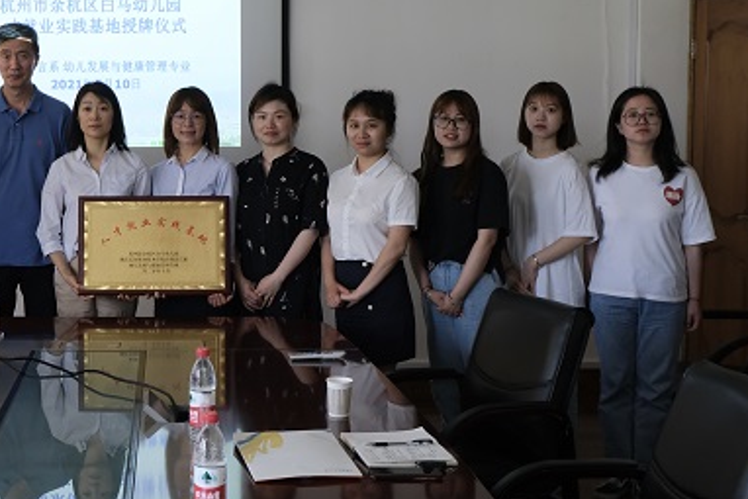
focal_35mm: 66
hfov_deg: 29.9
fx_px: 1372
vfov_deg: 20.6
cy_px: 162
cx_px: 174
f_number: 4.5
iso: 1000
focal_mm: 28
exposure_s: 1/60
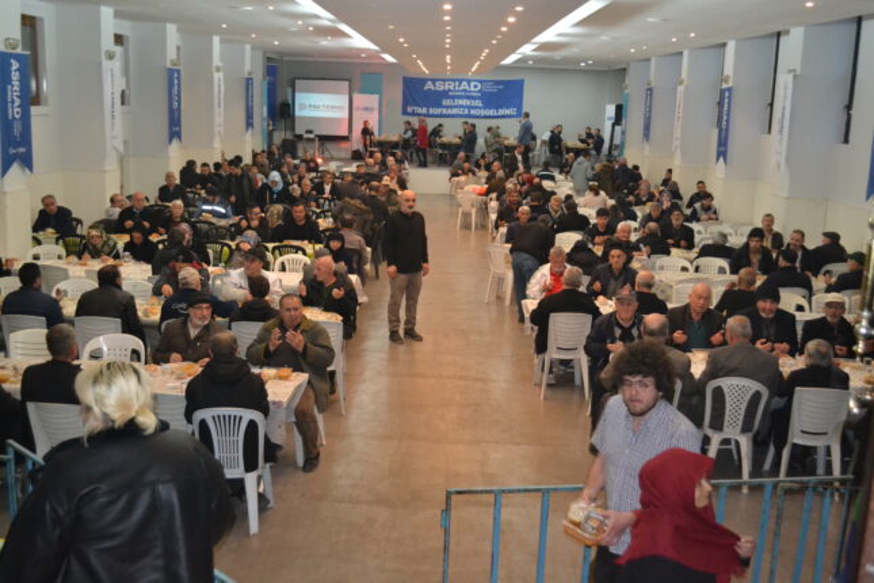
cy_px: 292
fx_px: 874
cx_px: 437
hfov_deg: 53.1
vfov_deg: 36.9
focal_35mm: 36
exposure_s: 1/60
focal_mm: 24
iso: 3200
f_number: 4
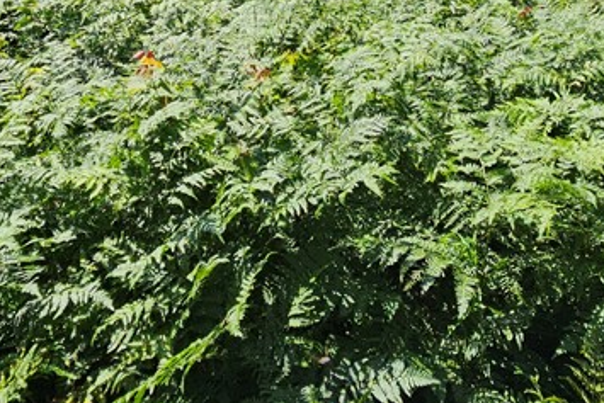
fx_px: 655
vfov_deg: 28.4
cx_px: 298
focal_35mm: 39
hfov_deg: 49.5
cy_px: -116
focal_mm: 2.2
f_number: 2.2
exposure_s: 1/1994
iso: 50
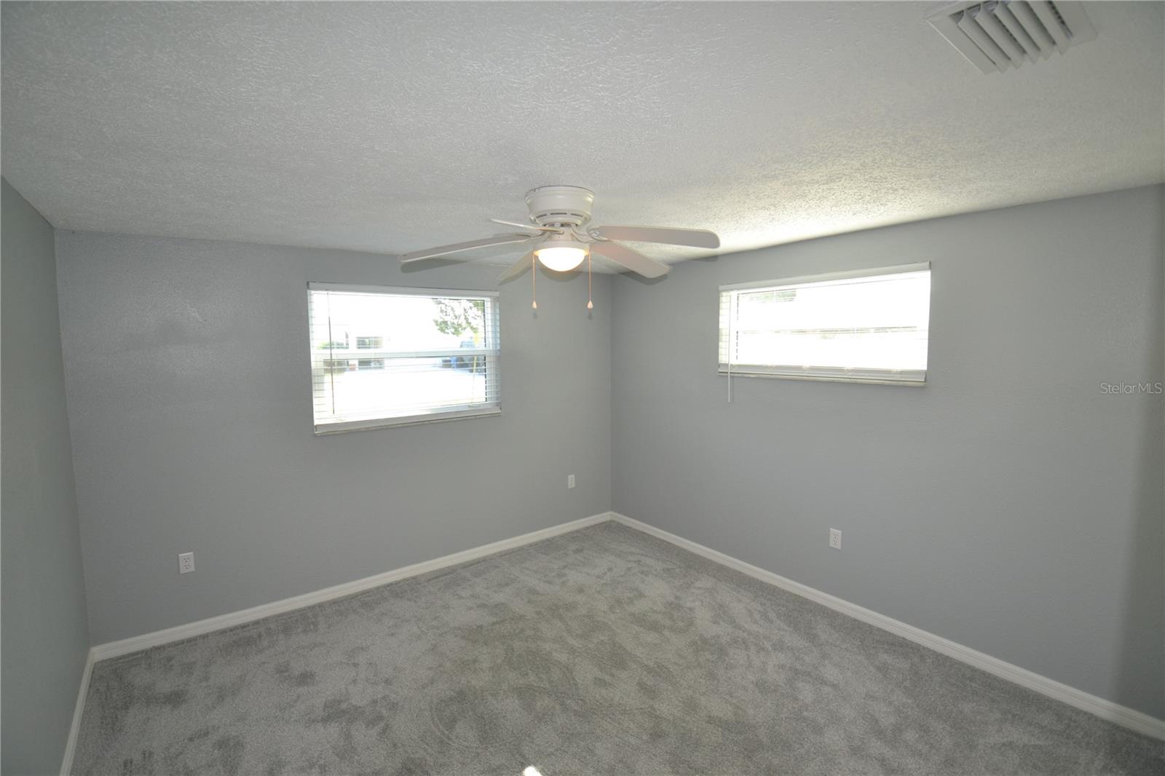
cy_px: 388
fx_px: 485
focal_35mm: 15
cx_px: 582
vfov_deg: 77.3
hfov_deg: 100.4
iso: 400
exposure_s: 1/100
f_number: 4
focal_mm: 10
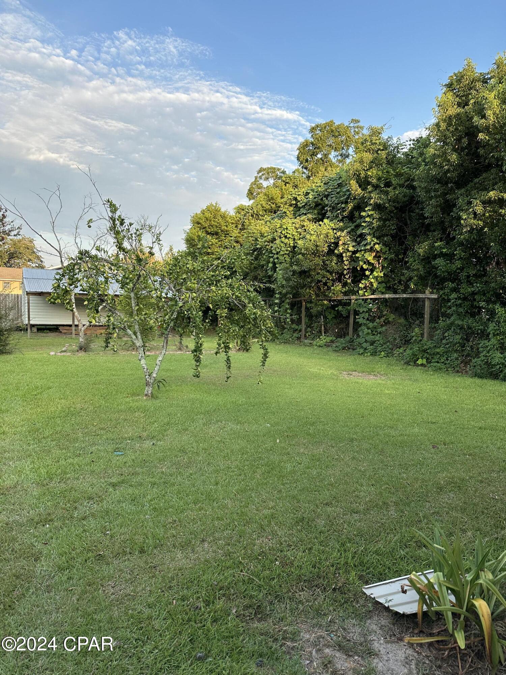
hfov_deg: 56.8
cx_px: 253
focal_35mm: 24
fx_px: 468
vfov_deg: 71.6
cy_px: 338
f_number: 1.78
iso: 80
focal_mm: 6.86
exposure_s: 1/843
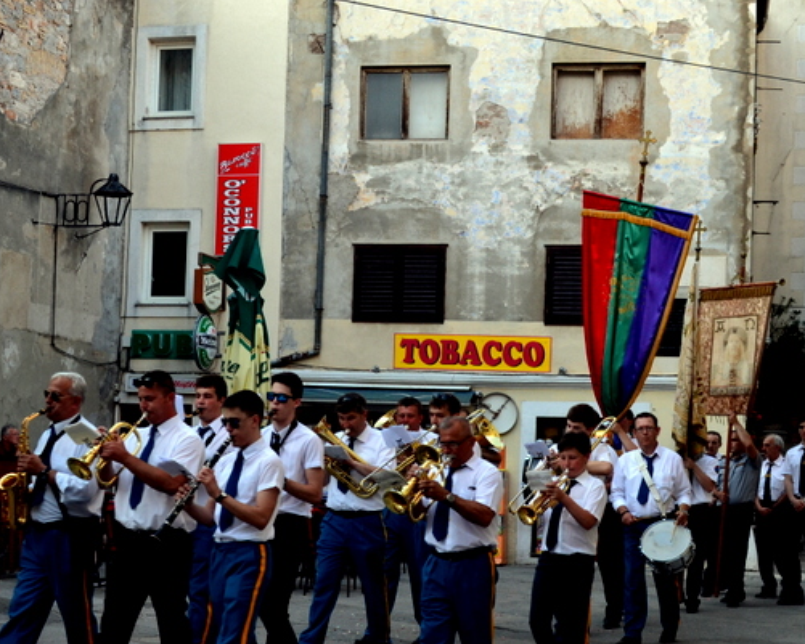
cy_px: 416
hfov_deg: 30.0
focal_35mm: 63
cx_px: 398
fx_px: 1501
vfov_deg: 24.1
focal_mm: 28
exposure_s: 1/60
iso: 640
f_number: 8
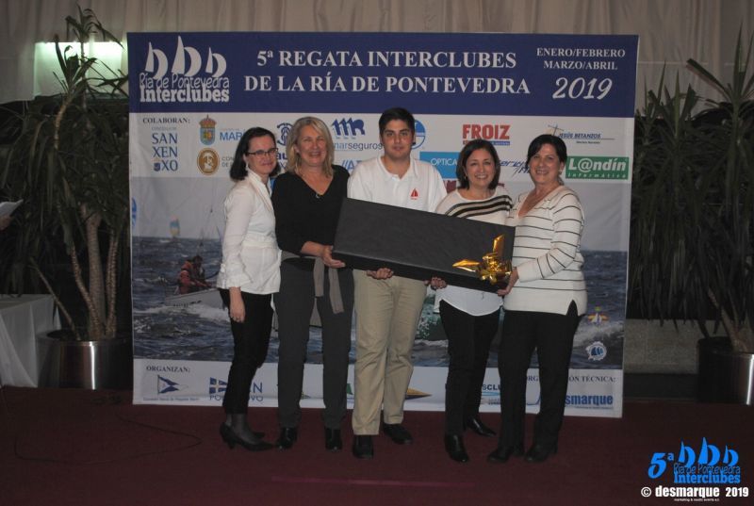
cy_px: 253
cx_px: 377
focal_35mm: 39
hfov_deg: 49.5
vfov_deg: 34.4
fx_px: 819
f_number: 4.2
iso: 200
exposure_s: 1/60
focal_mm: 26
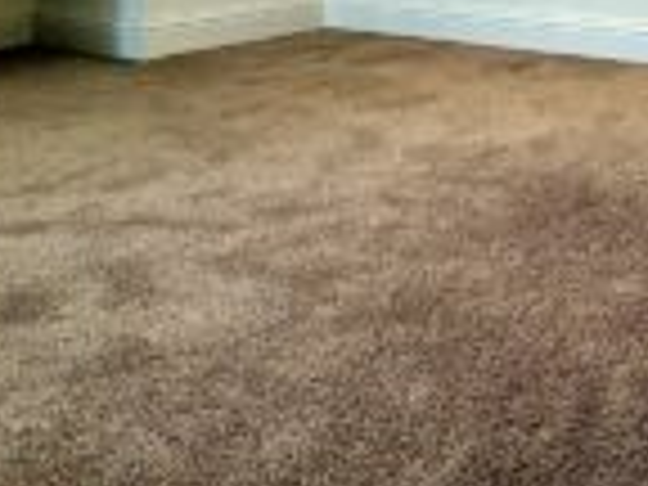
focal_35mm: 39
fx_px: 730
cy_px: -99
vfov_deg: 31.0
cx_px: 832
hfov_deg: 34.6
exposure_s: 1/120
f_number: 2.2
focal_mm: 2.22
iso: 160
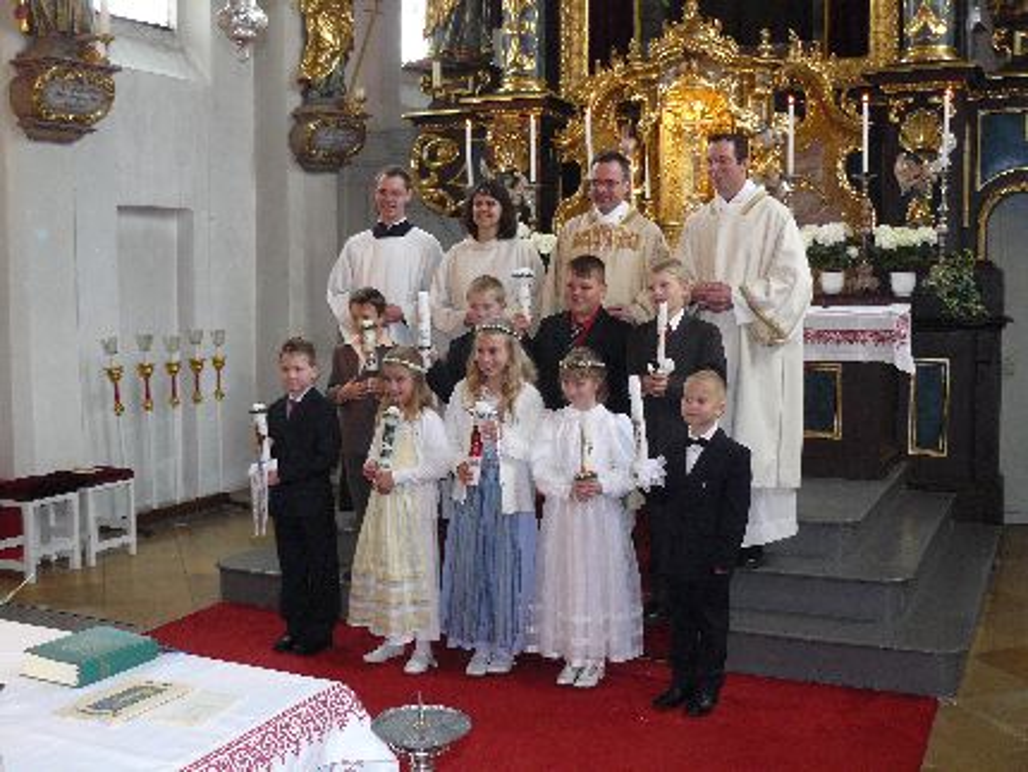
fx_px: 1189
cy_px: 386
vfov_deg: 36.0
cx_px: 514
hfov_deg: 46.8
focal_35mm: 40
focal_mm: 6.7
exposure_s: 1/30
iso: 160
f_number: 2.8
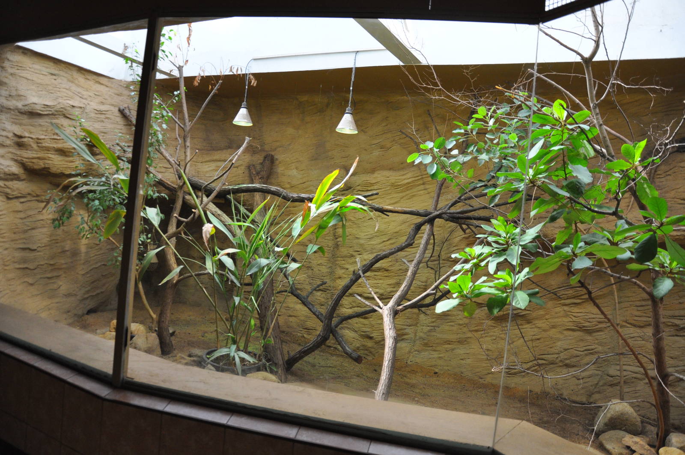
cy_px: 228
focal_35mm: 27
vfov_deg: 47.8
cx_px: 342
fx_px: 513
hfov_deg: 67.4
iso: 800
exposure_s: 1/500
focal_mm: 18
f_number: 3.5
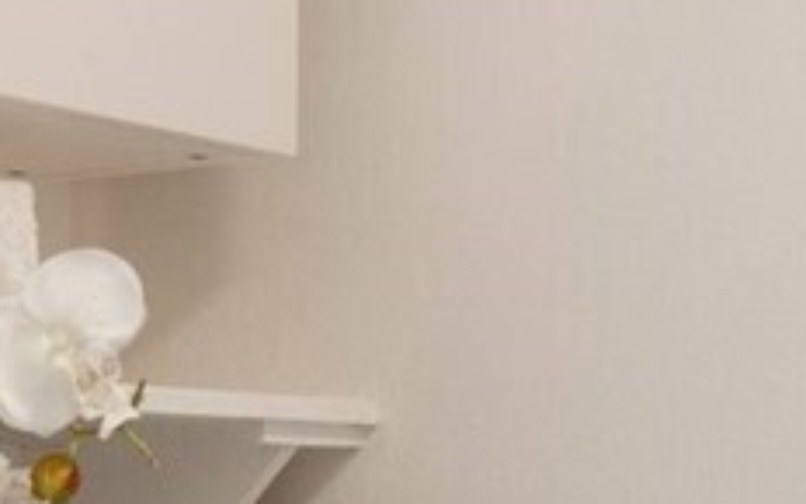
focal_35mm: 112
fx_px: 2460
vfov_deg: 11.5
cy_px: 593
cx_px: 544
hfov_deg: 18.5
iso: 200
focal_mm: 10
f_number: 9
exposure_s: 1/1.67
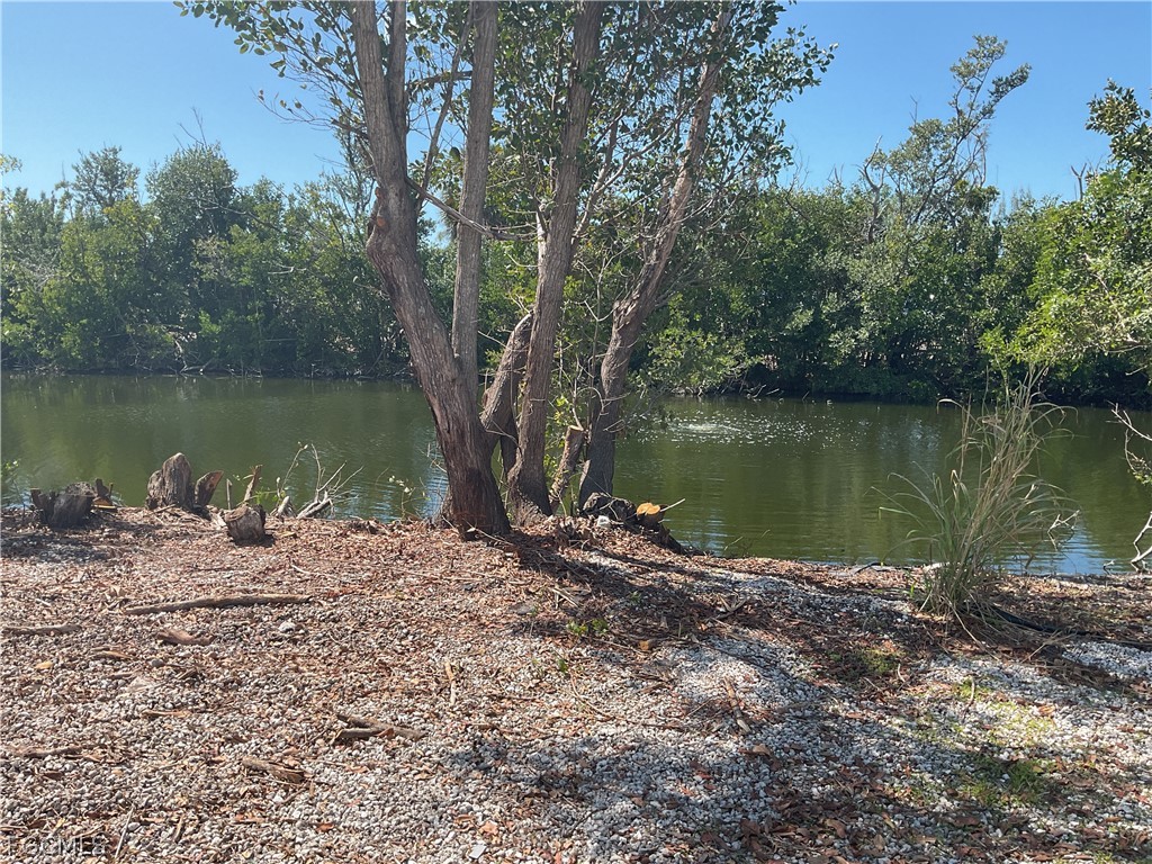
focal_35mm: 29
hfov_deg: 61.7
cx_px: 576
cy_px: 432
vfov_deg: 48.2
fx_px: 965
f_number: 1.8
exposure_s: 1/1055
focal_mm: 3
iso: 16
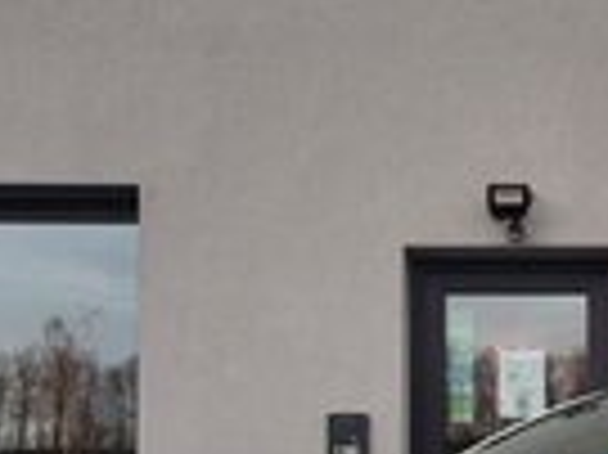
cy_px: 521
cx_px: 626
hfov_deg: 20.2
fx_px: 1650
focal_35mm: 94
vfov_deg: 15.2
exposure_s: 1/100
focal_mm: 5.4
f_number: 1.8
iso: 64
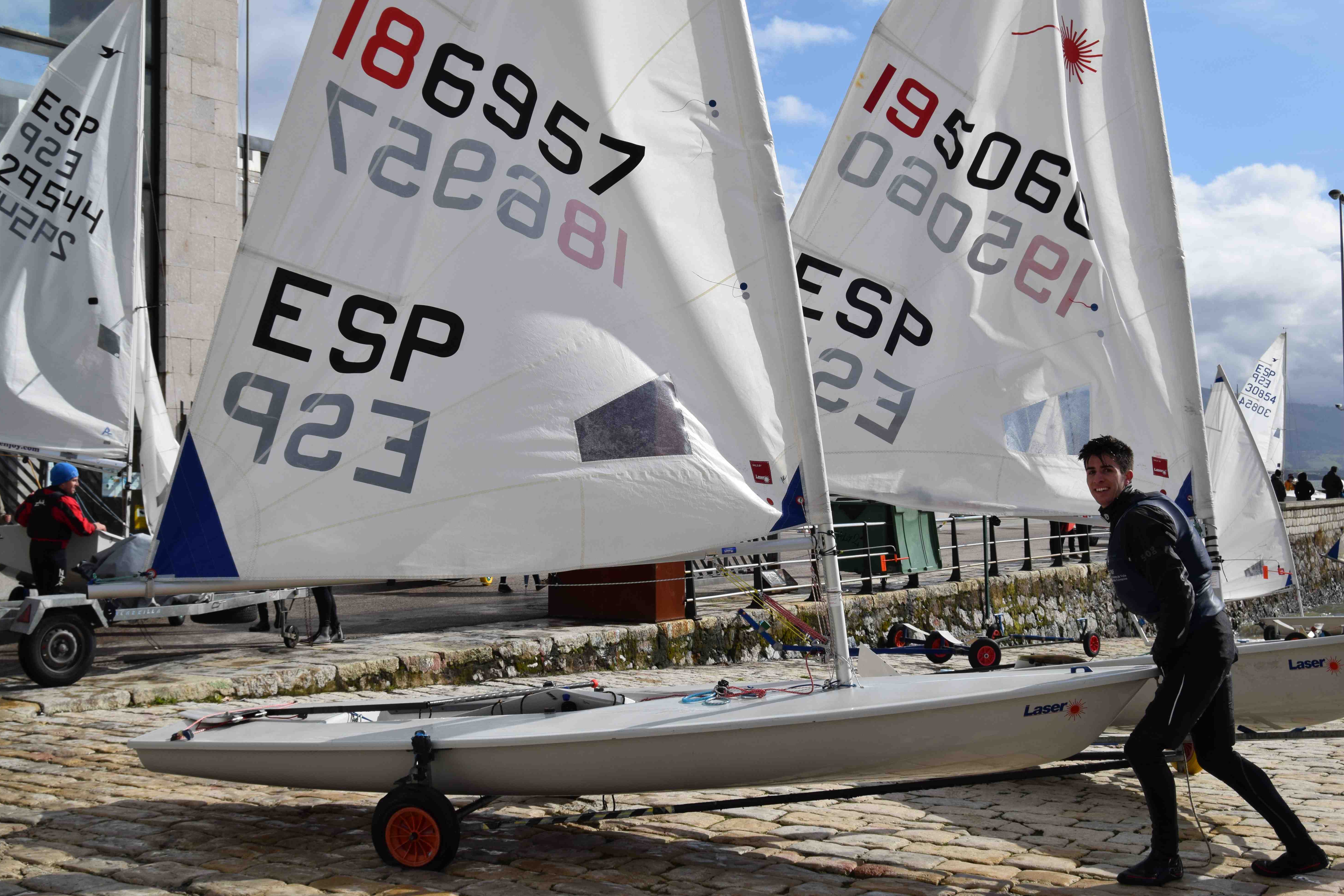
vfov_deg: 31.2
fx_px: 1605
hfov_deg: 45.4
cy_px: 450
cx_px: 667
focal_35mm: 43
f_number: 11
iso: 200
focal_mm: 28
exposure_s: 1/500
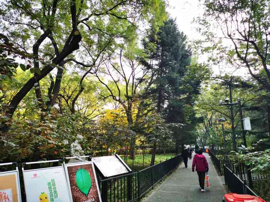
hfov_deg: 65.3
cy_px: 101
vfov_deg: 51.4
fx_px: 211
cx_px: 135
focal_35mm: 27
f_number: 1.8
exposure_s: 1/128
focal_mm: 5.58
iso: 50
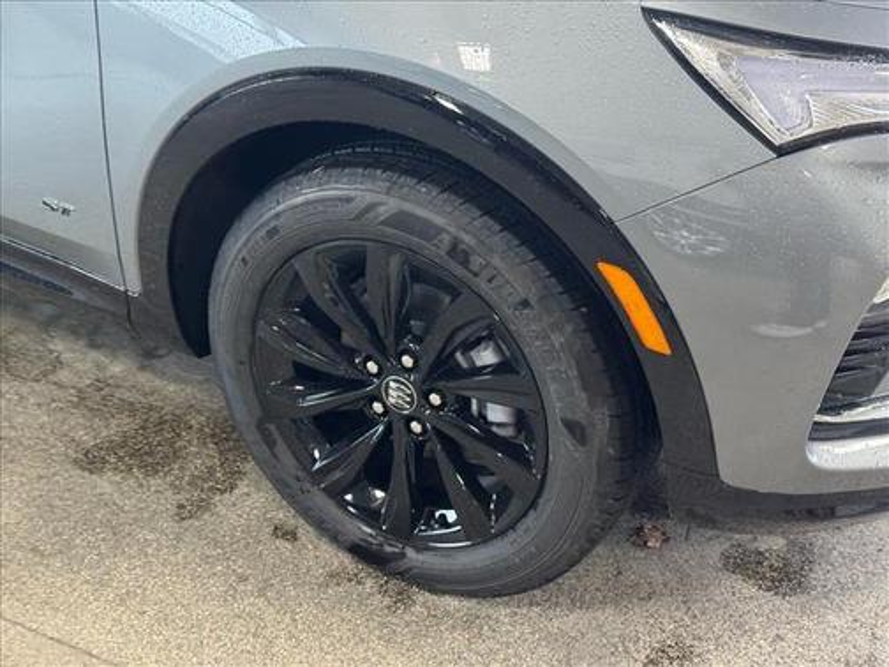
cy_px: 334
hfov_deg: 39.7
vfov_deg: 30.3
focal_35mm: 48
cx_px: 444
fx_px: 1233
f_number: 1.78
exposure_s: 1/40
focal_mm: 6.76
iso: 200
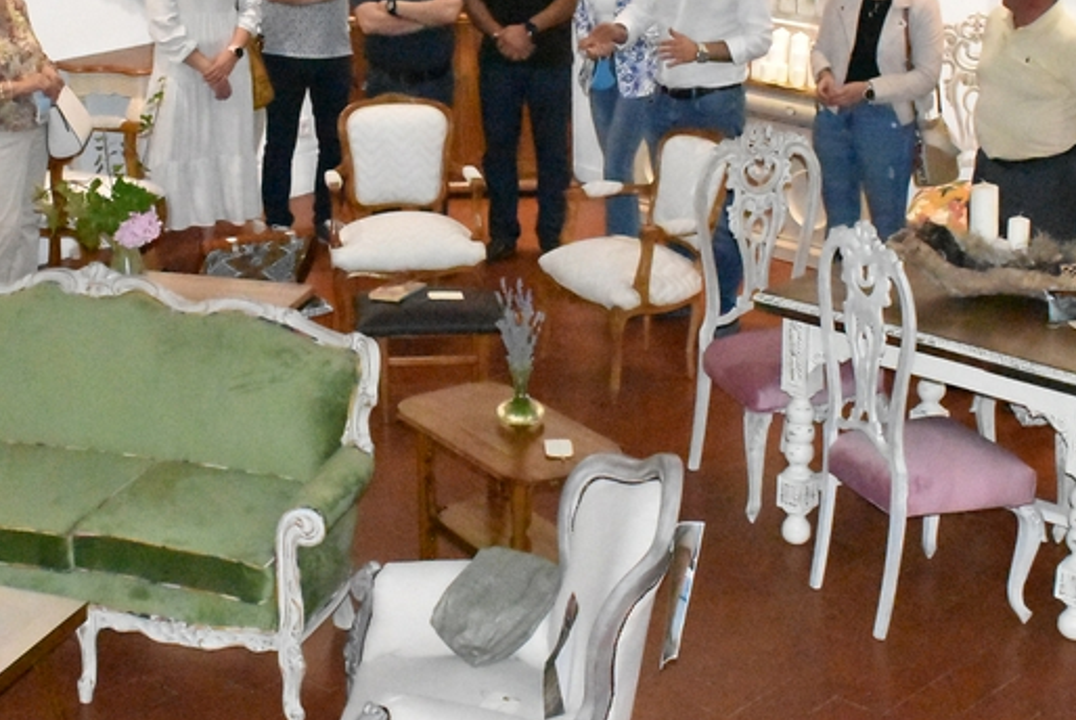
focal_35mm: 71
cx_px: 458
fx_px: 2121
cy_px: 276
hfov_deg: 28.4
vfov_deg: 19.2
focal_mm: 27
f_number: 11
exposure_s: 1/100
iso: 25600
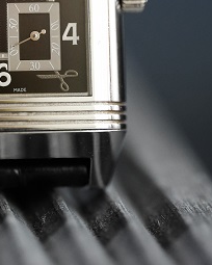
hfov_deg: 5.8
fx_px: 2078
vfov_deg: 7.3
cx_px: -1
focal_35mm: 265
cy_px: -10
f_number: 2.8
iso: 4000
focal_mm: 105
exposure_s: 1/250
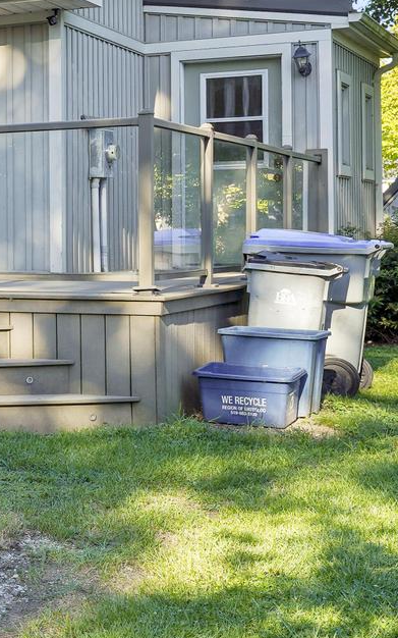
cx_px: -449
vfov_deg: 25.7
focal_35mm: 80
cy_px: 231
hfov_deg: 13.5
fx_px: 1389
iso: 100
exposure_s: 1/80
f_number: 8
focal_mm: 24
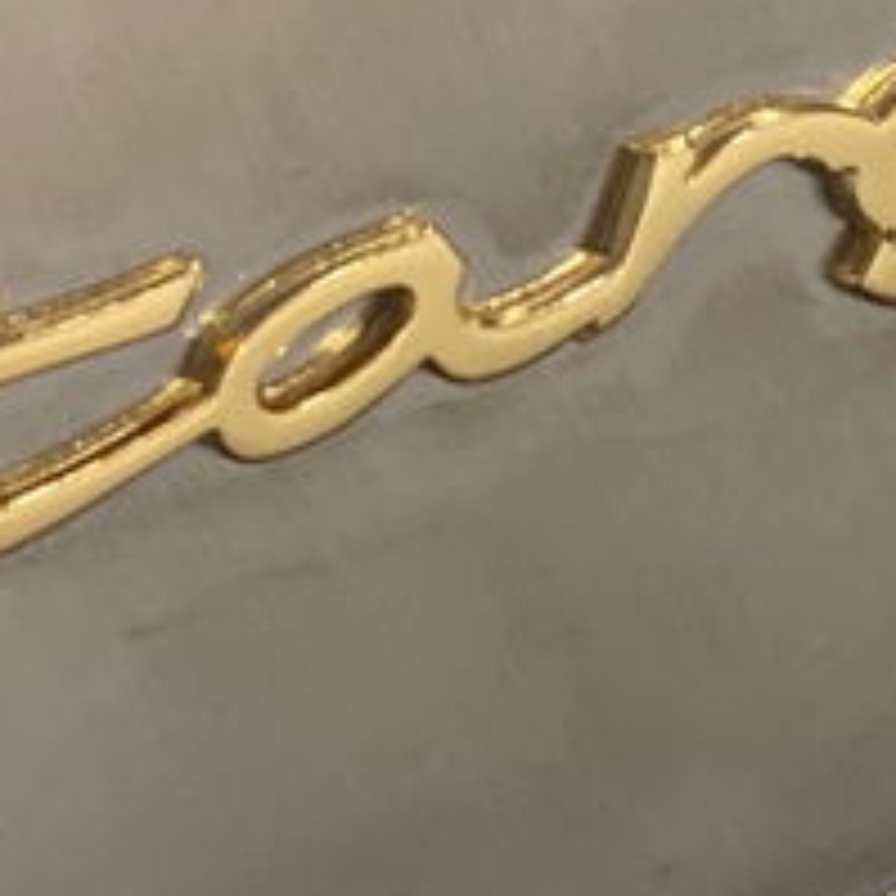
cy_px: 450
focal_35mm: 236
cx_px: 1139
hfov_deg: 7.3
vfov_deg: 7.4
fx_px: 6911
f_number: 2
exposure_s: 1/40
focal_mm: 6
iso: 160
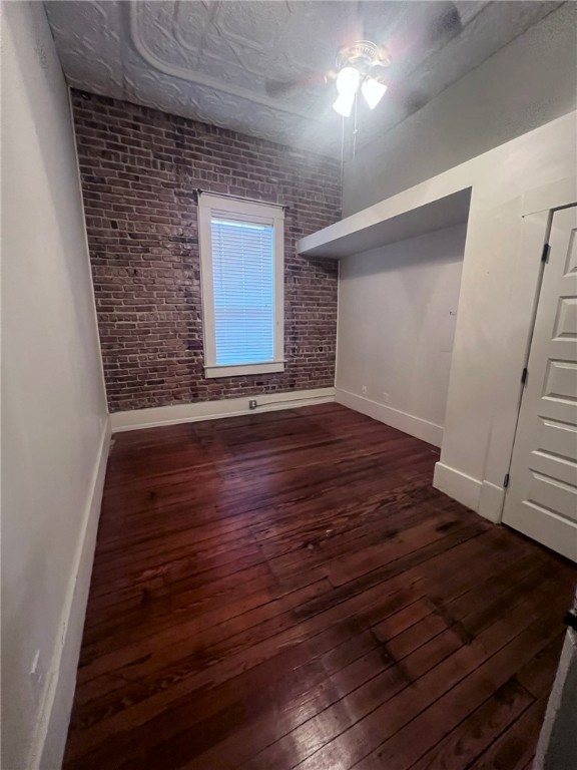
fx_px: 289
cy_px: 385
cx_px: 288
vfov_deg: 106.2
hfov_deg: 89.9
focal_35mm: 13
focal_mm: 1.57
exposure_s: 1/60
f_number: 1.8
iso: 1000
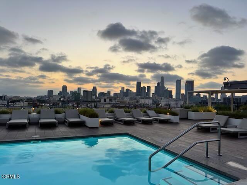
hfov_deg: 71.6
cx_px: 124
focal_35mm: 24
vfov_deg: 56.8
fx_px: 171
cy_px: 92
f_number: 1.78
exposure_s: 1/121
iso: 64
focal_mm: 6.76
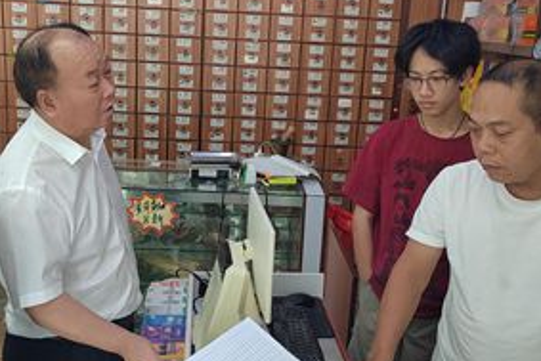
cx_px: 243
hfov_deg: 50.6
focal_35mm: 38
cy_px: 143
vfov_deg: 35.0
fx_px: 571
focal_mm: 5.52
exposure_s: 1/100
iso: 1438
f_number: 1.9
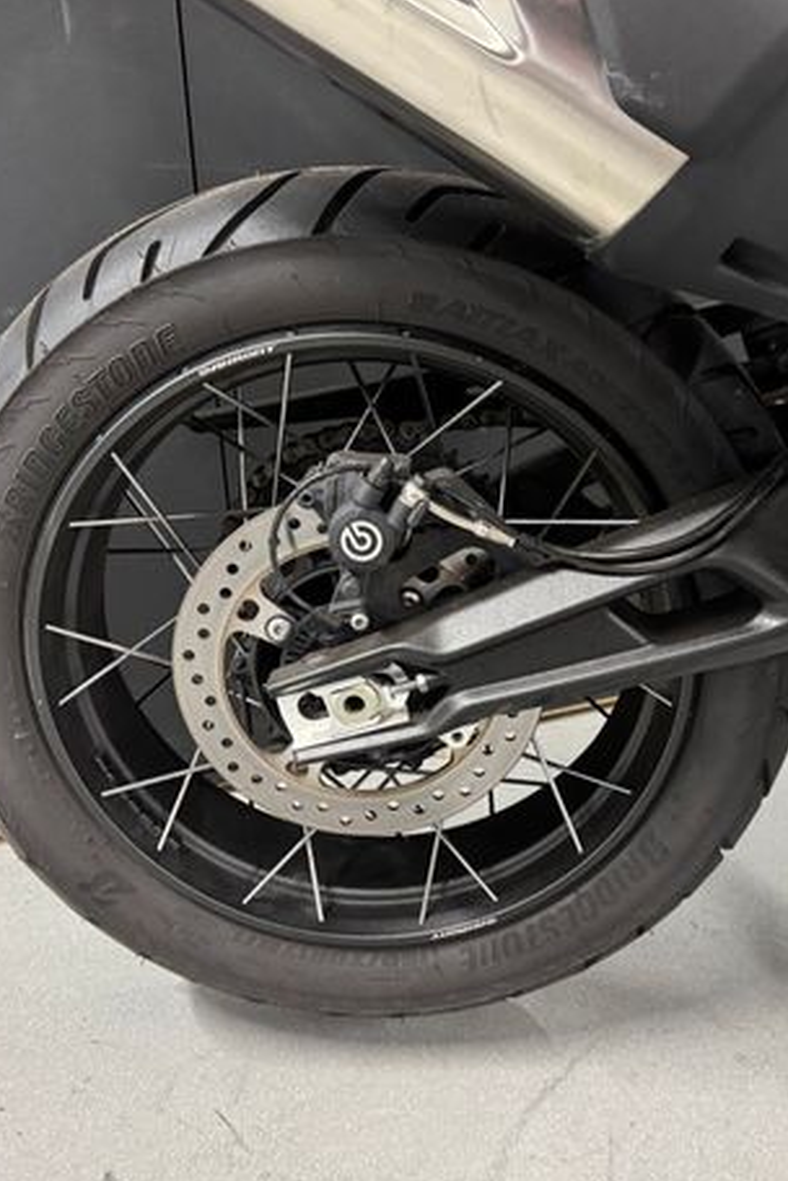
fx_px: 1149
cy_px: 614
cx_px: 423
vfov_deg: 54.4
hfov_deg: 37.8
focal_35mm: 35
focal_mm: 6.76
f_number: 1.78
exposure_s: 1/50
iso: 400
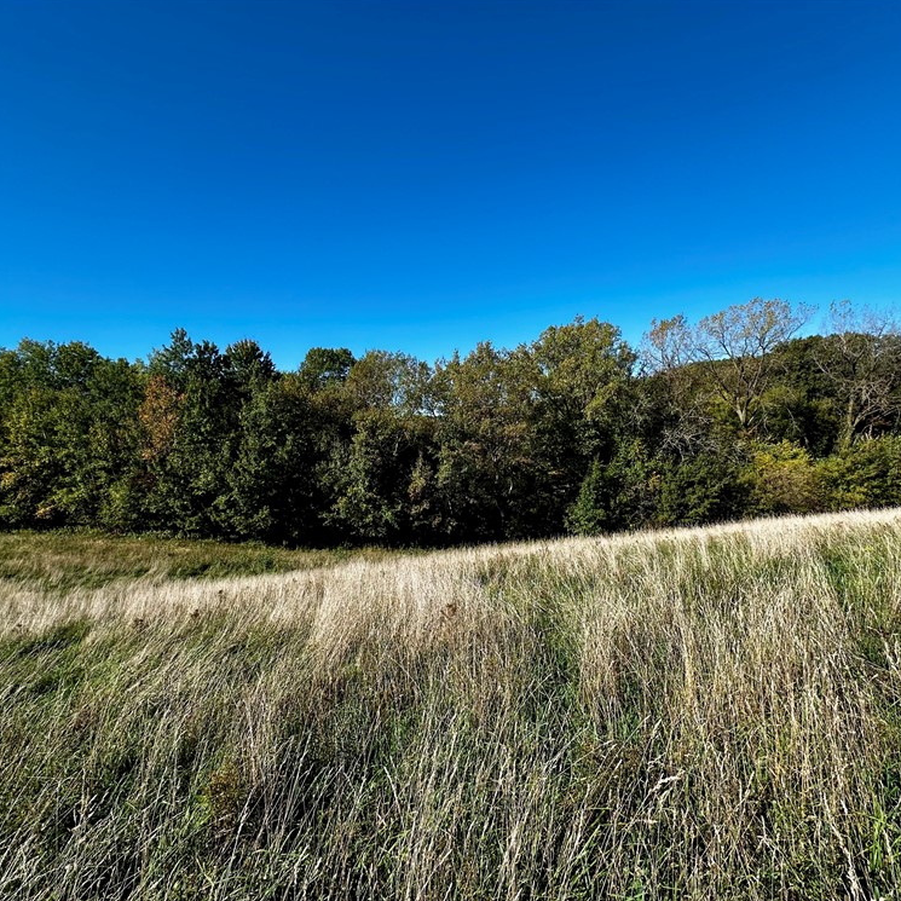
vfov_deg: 84.0
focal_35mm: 17
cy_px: 458
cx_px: 478
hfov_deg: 83.9
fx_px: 501
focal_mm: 2.22
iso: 40
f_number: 2.2
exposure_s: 1/1171
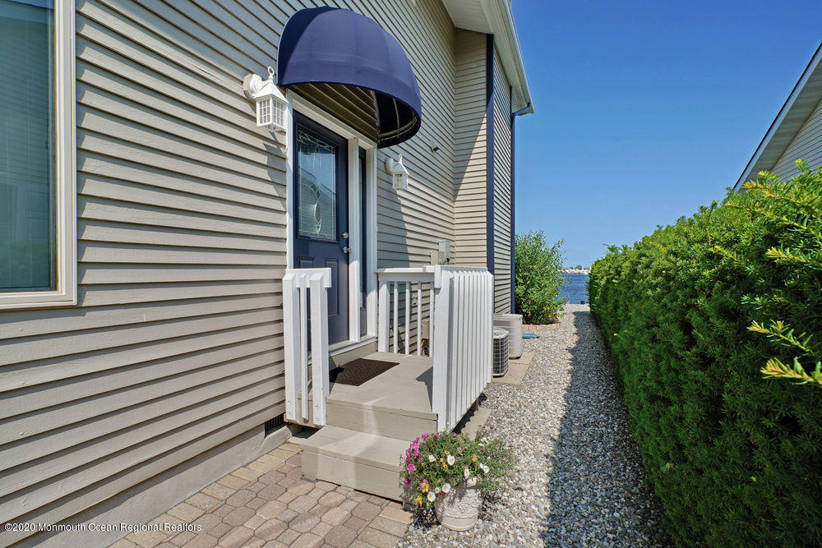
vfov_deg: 73.8
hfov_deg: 96.7
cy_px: 274
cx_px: 411
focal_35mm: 16
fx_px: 365
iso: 100
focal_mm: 16
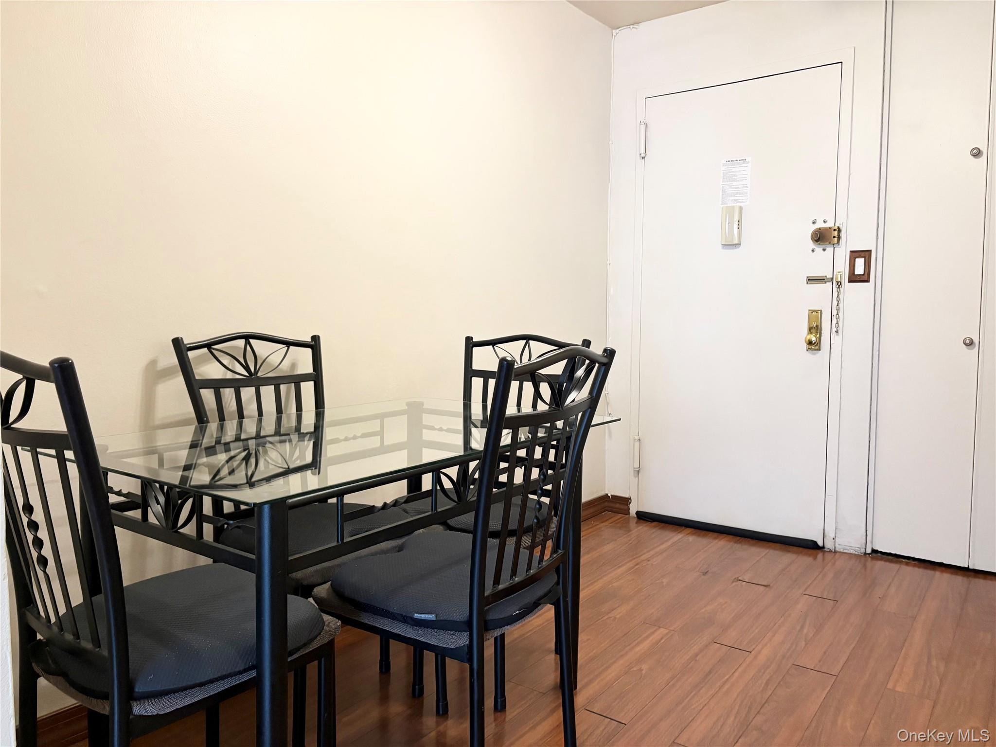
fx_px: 748
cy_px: 374
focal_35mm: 26
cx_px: 498
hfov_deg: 67.3
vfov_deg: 53.1
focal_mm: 5.96
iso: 320
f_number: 1.6
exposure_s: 1/60
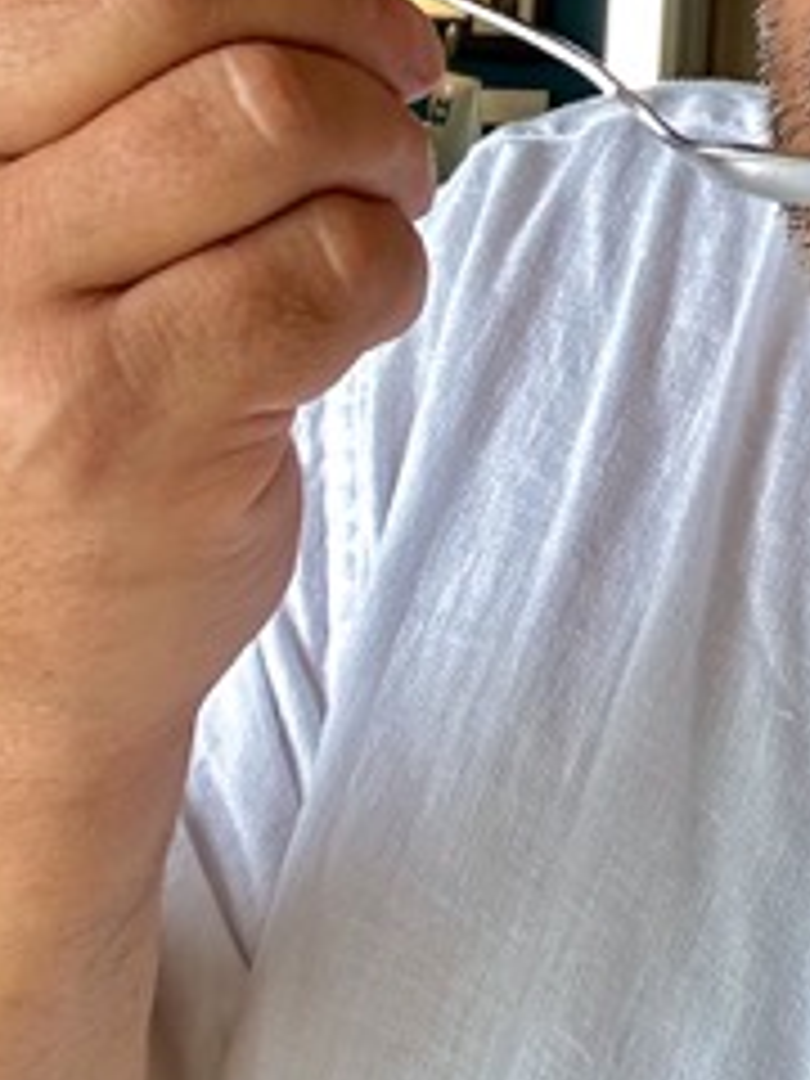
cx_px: 886
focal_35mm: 80
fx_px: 2496
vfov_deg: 23.3
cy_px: -18
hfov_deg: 17.8
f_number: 1.9
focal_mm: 2.69
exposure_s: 1/60
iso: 80
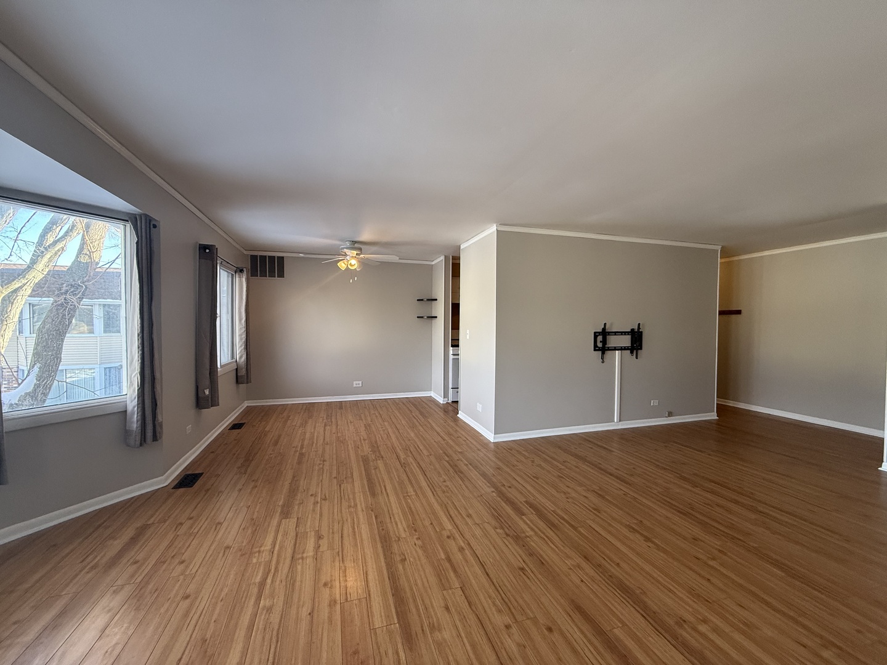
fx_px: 359
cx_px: 444
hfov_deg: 102.1
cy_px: 332
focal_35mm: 14
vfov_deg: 85.7
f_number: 2.2
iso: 250
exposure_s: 1/120
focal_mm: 2.22
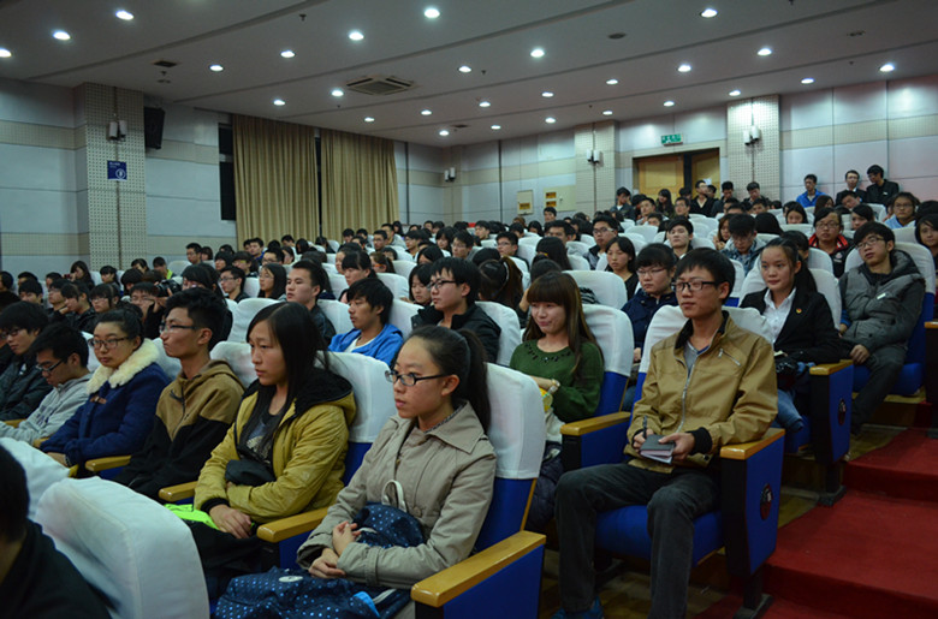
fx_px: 701
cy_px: 310
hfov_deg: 67.5
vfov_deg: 47.6
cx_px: 469
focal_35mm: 27
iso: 1250
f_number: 3.5
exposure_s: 1/30
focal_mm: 18
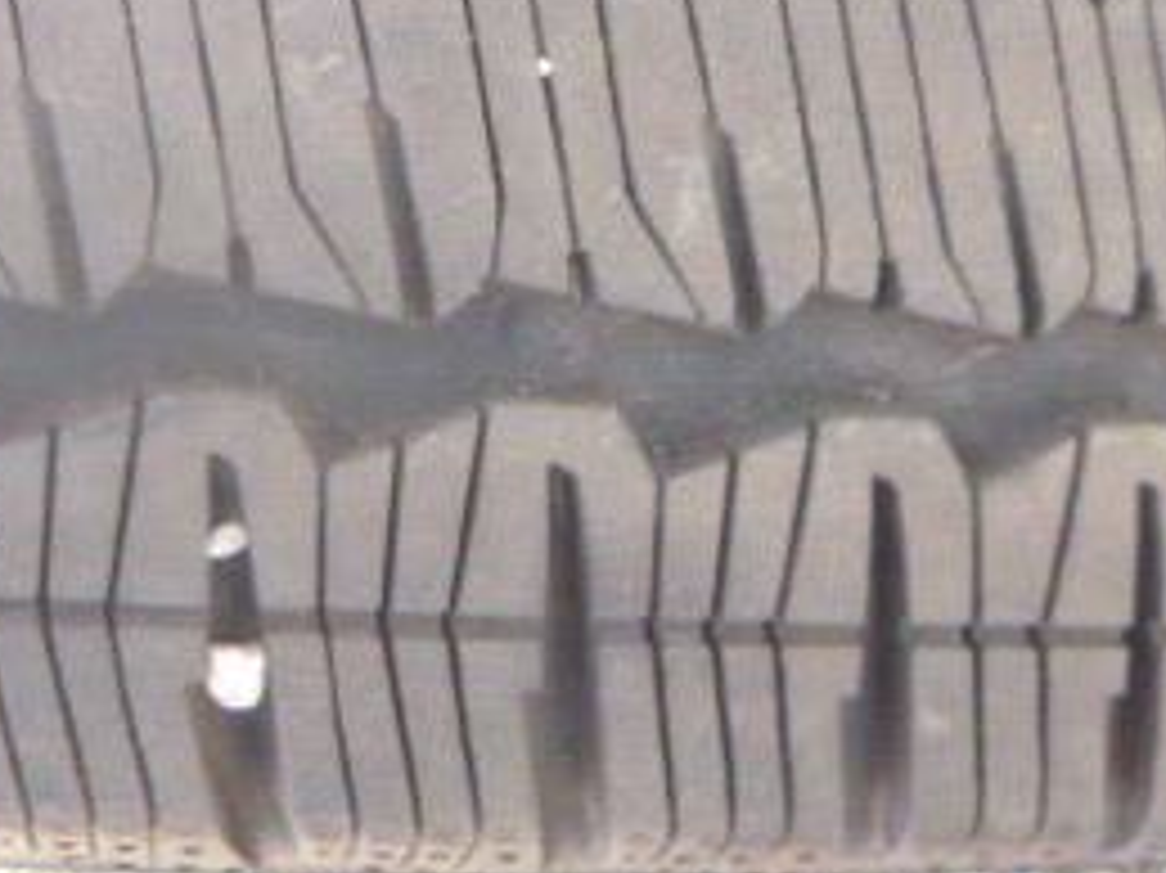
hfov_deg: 20.5
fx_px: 3165
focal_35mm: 94
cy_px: -104
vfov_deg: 15.3
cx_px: 149
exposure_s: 1/60
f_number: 4.5
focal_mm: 6.8
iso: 800
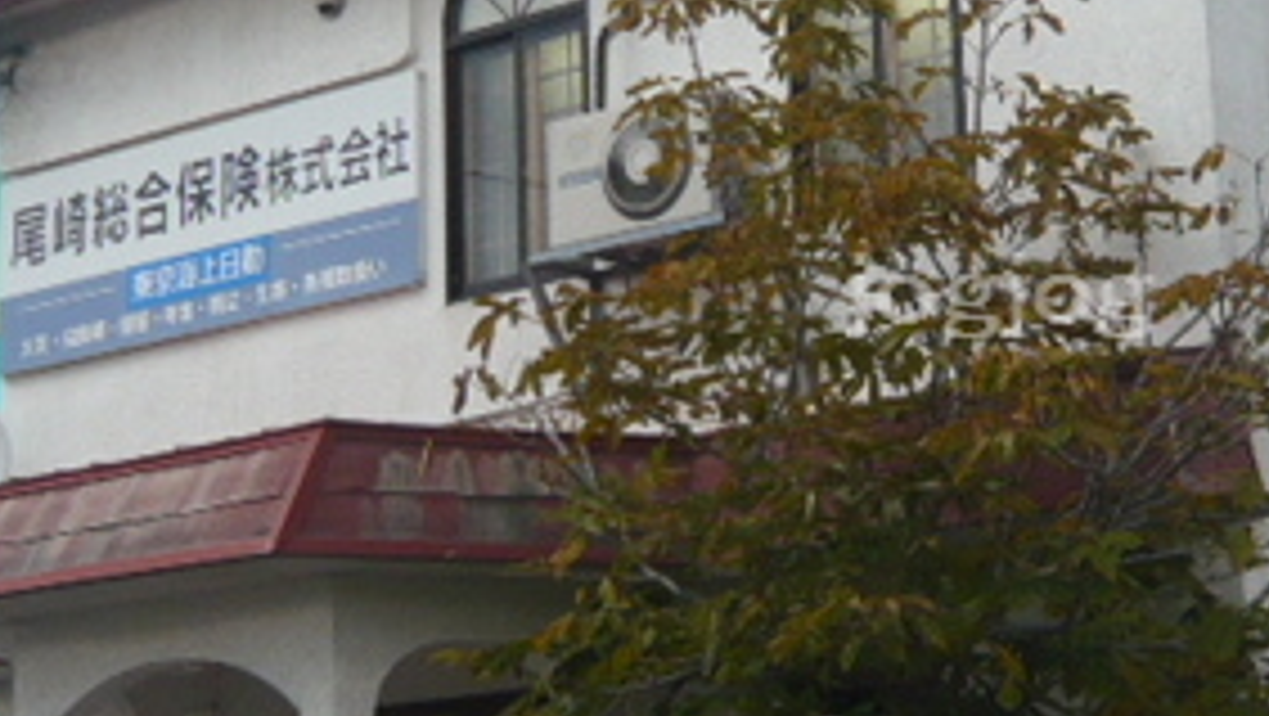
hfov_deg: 23.6
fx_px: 2996
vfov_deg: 13.6
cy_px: 284
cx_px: 1012
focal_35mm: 89
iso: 100
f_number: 2.8
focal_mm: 4.6
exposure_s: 1/125
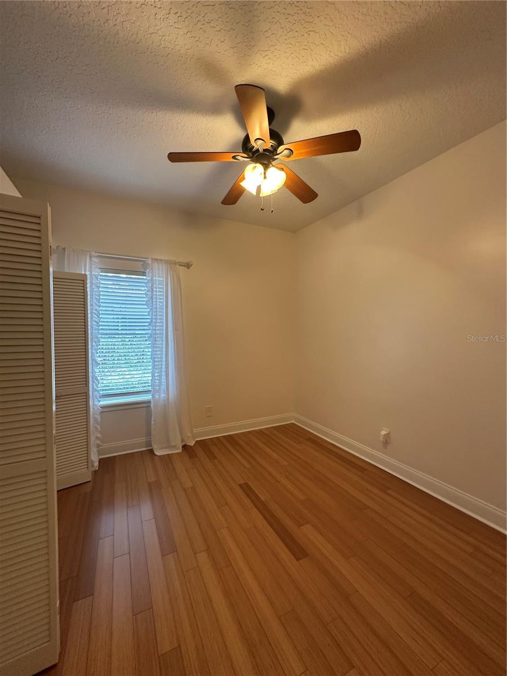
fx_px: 273
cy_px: 338
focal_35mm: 14
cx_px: 254
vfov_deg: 102.1
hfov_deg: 85.7
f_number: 2.2
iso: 200
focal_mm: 2.22
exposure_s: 1/60
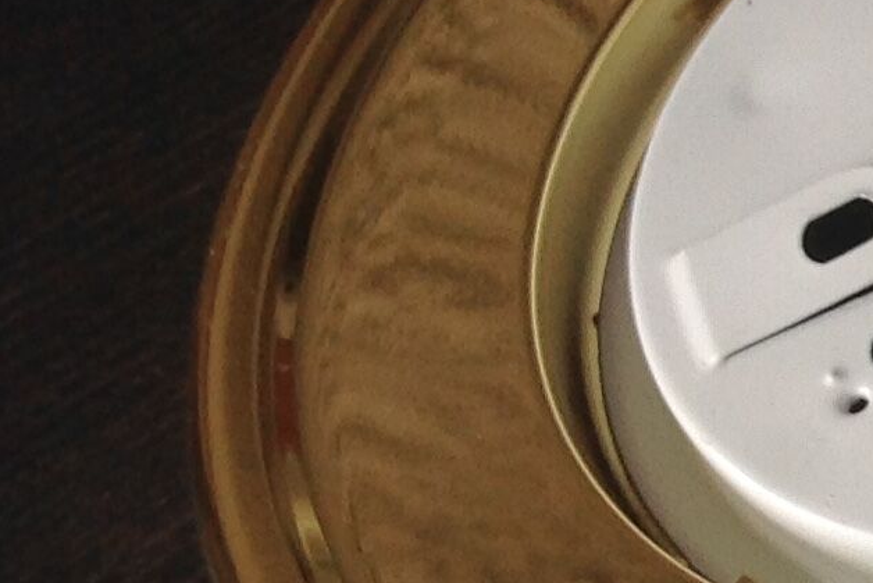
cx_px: 1799
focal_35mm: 150
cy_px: 483
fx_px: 3638
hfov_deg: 12.0
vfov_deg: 9.1
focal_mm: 4.28
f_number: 2.4
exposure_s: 1/120
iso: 50
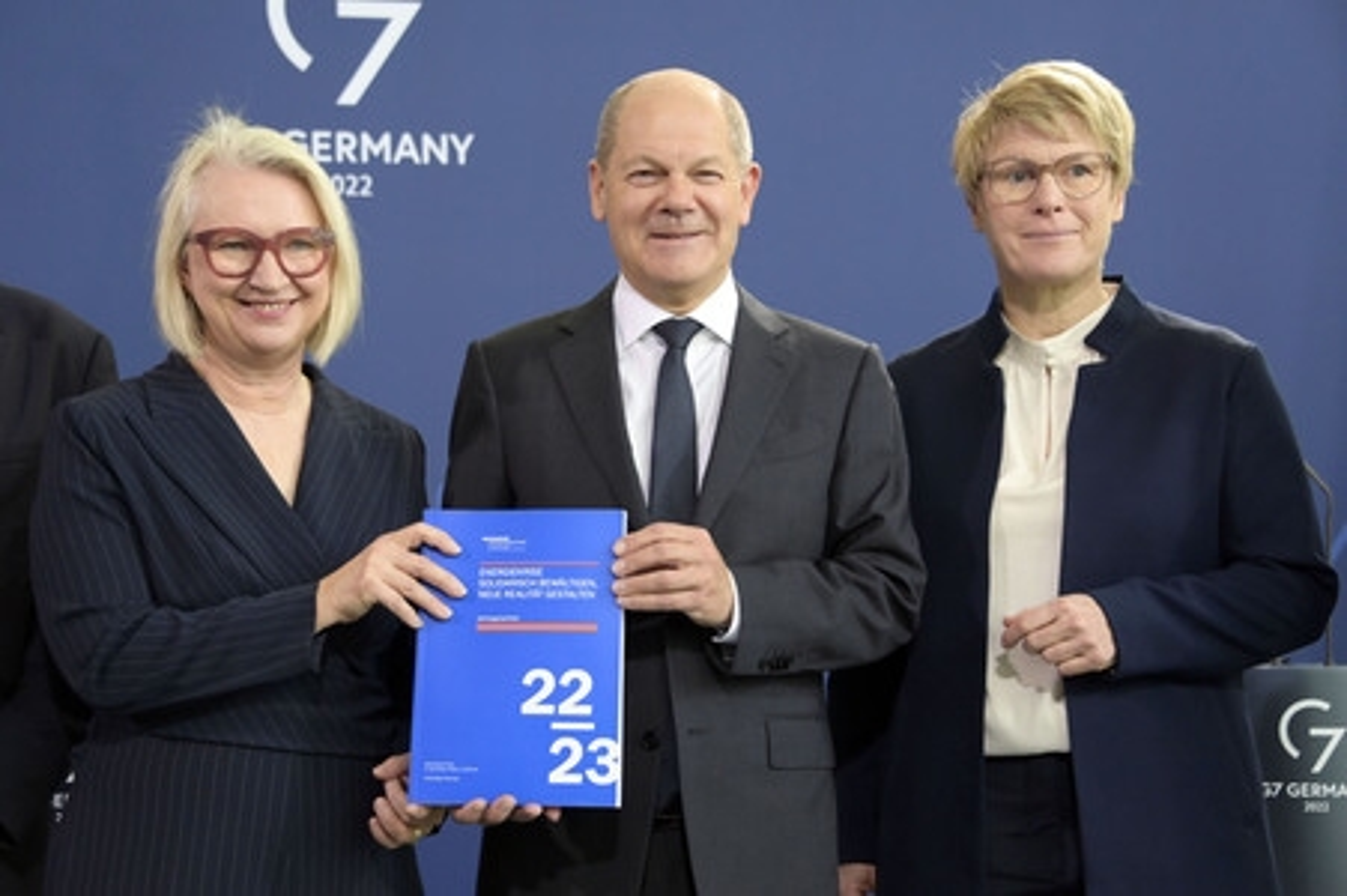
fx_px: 2617
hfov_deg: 28.9
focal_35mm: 70
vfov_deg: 19.4
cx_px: 674
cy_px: 448
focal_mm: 70
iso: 8000
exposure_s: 1/640
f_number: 5.6
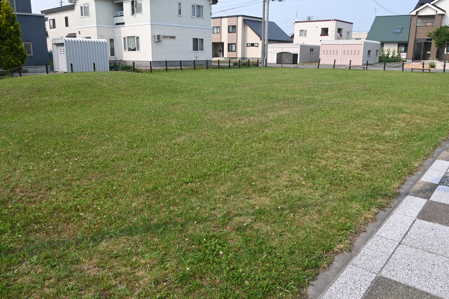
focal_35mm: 27
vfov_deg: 47.9
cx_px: 224
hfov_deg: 67.4
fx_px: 337
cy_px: 150
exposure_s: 1/100
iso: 400
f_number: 20
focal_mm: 18
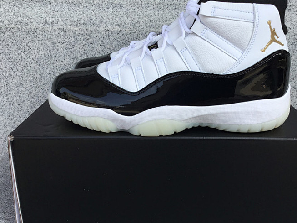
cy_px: 109
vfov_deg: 37.7
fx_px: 326
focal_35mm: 38
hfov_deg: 48.8
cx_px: 174
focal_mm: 3.3
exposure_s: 1/448
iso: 25
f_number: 2.4
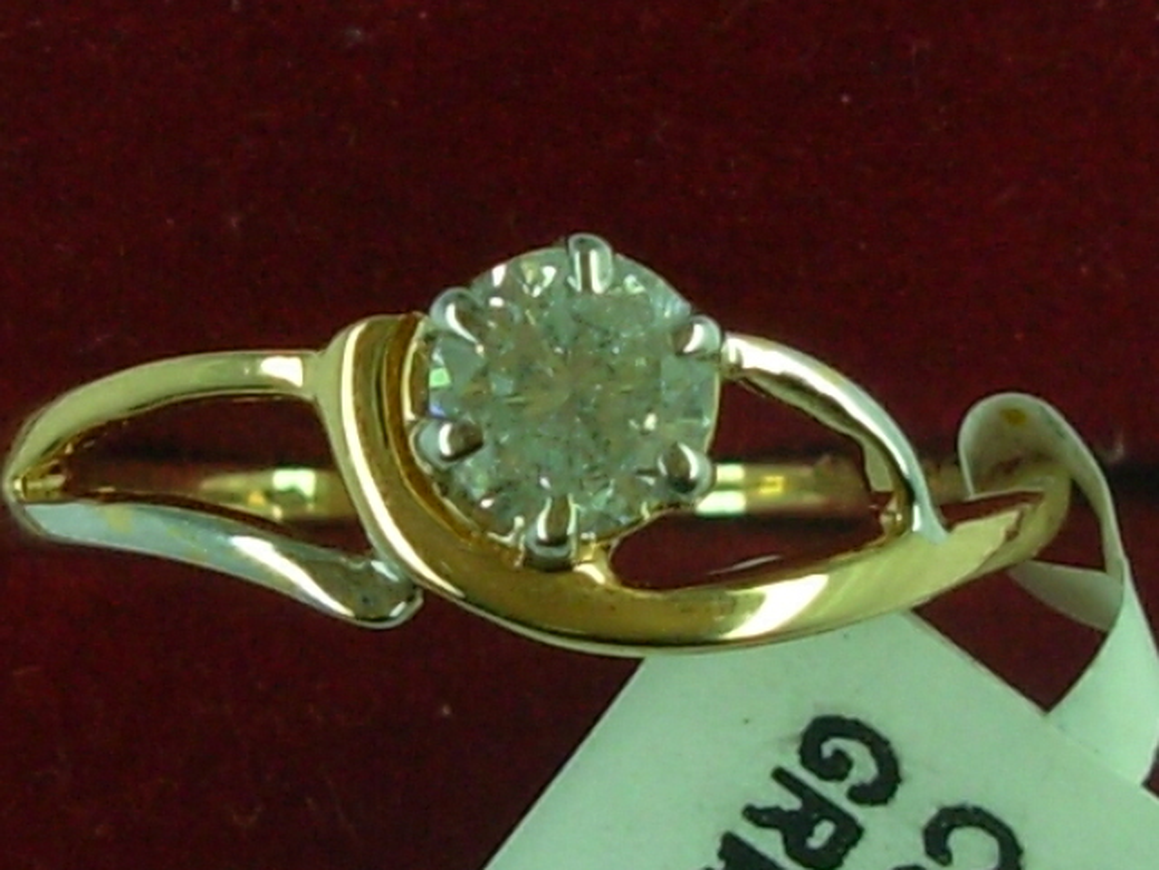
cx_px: 580
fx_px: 1507
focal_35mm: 45
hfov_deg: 42.1
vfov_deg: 32.2
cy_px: 435
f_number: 3.1
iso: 50
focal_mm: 7.5
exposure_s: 1/296
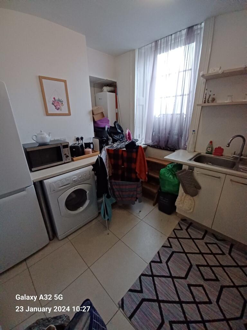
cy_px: 165
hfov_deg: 89.9
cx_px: 124
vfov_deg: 106.2
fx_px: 124
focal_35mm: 13
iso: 200
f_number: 2.2
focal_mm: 1.42
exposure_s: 1/25
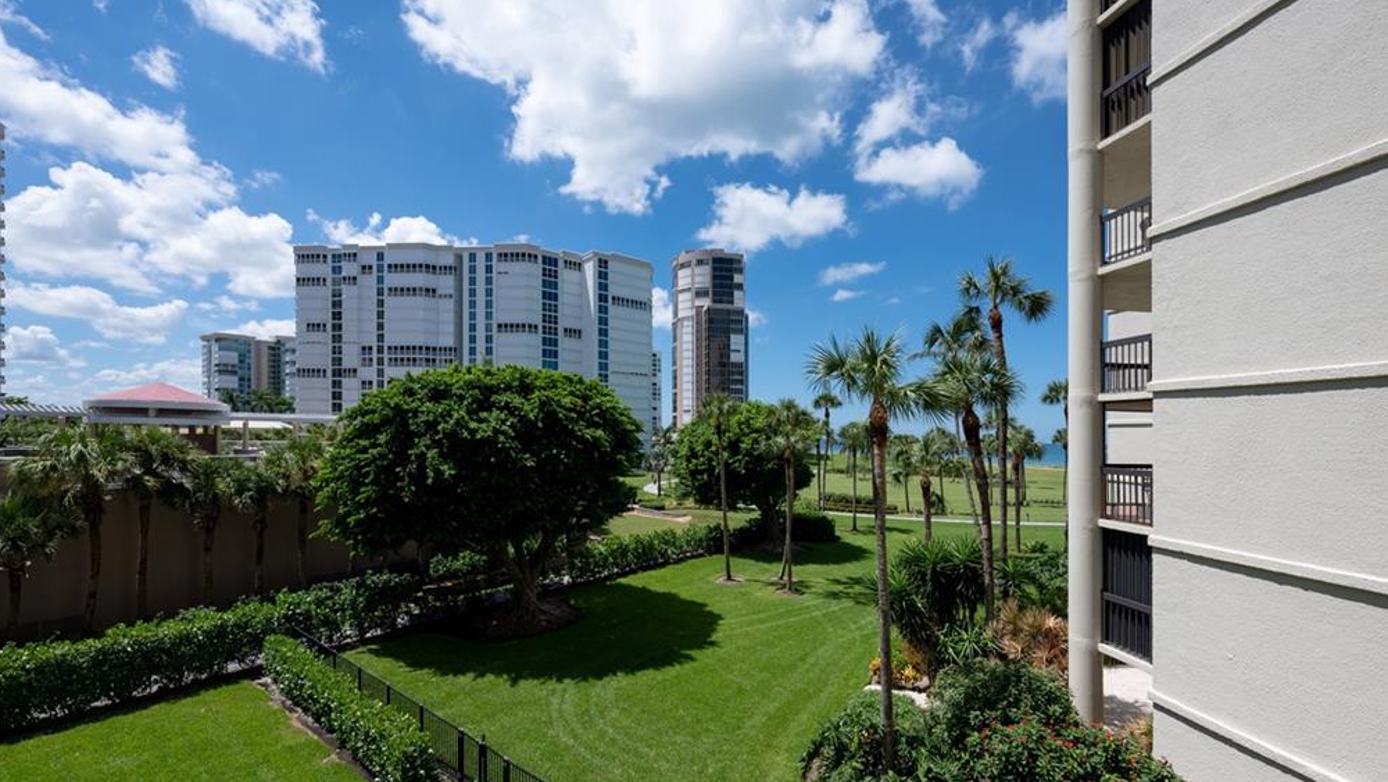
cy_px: 445
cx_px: 691
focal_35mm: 15
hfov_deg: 103.0
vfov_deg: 70.2
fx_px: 552
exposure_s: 1/500
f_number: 11
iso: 160
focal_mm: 14
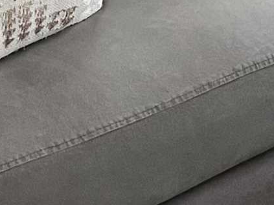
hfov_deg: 10.5
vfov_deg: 7.3
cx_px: 131
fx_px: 1496
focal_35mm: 189
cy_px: -292
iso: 200
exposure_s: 1/60
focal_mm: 5.7
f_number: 1.5
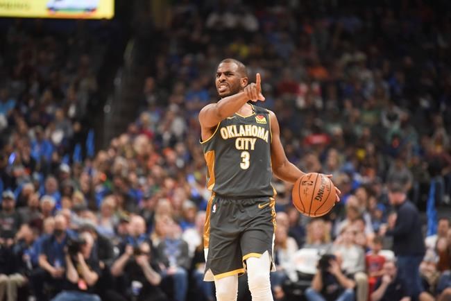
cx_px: 226
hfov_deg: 10.3
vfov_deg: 6.9
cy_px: 150
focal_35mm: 200
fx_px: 2507
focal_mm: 200
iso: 2500
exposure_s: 1/1250
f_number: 2.8
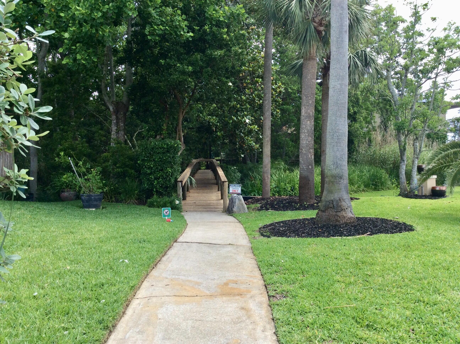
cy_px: 172
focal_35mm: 32
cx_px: 230
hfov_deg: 56.9
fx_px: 425
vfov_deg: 44.1
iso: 32
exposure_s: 1/461
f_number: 2.4
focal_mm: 3.3
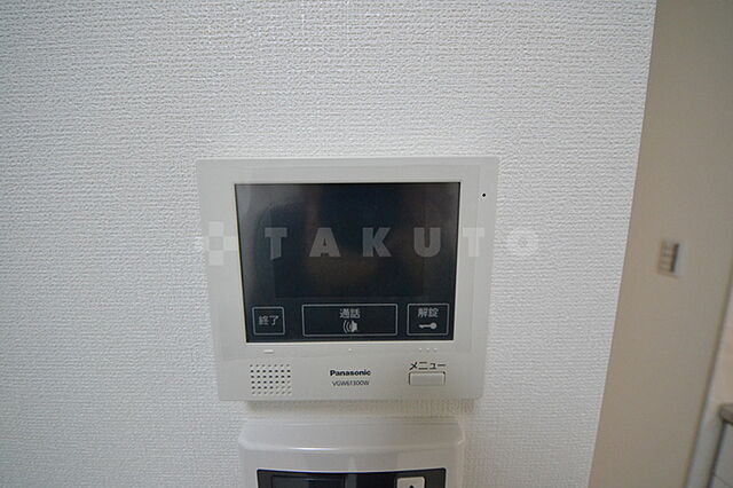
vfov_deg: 86.5
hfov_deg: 109.4
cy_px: 244
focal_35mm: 13
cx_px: 366
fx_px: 259
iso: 3200
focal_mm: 8.5
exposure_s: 1/160
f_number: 6.3
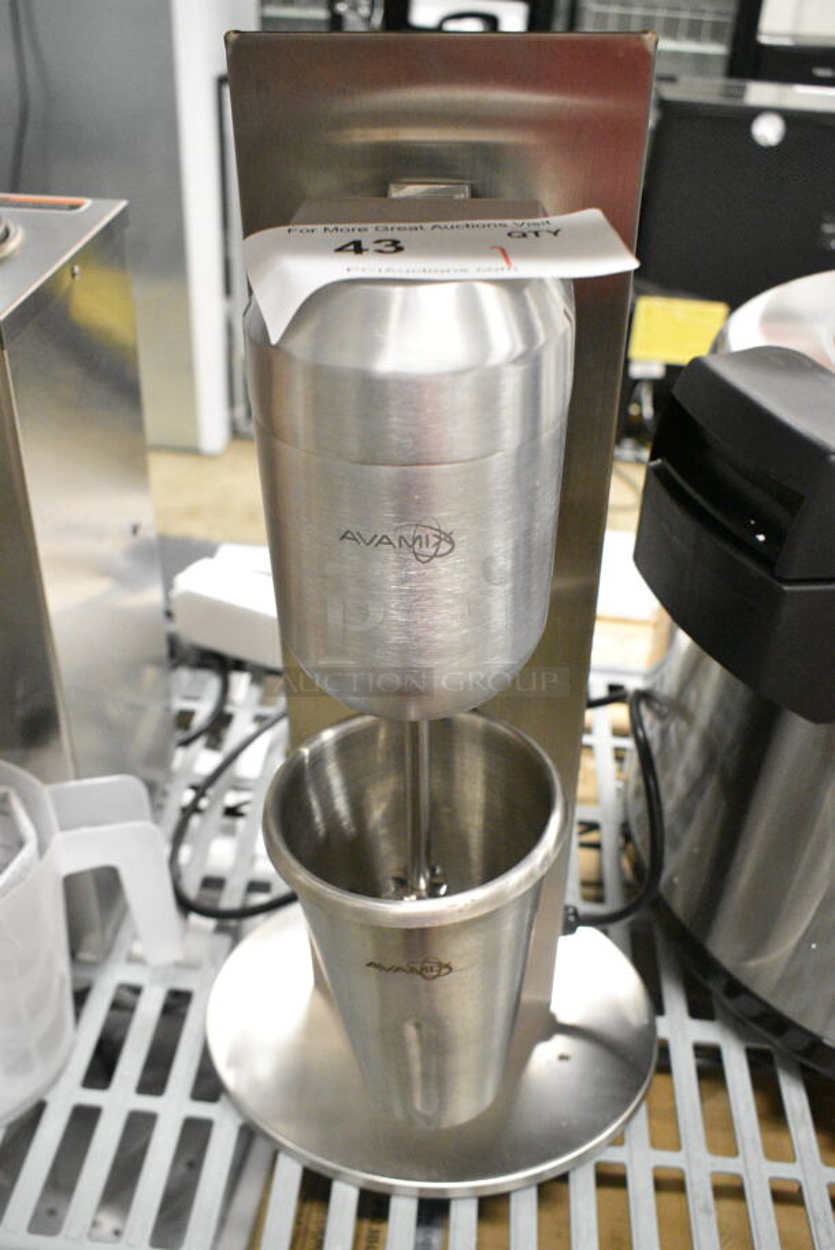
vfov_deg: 59.5
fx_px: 1094
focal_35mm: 32
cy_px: 625
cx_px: 418
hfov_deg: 41.8
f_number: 5.6
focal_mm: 21
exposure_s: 1/125
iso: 6400
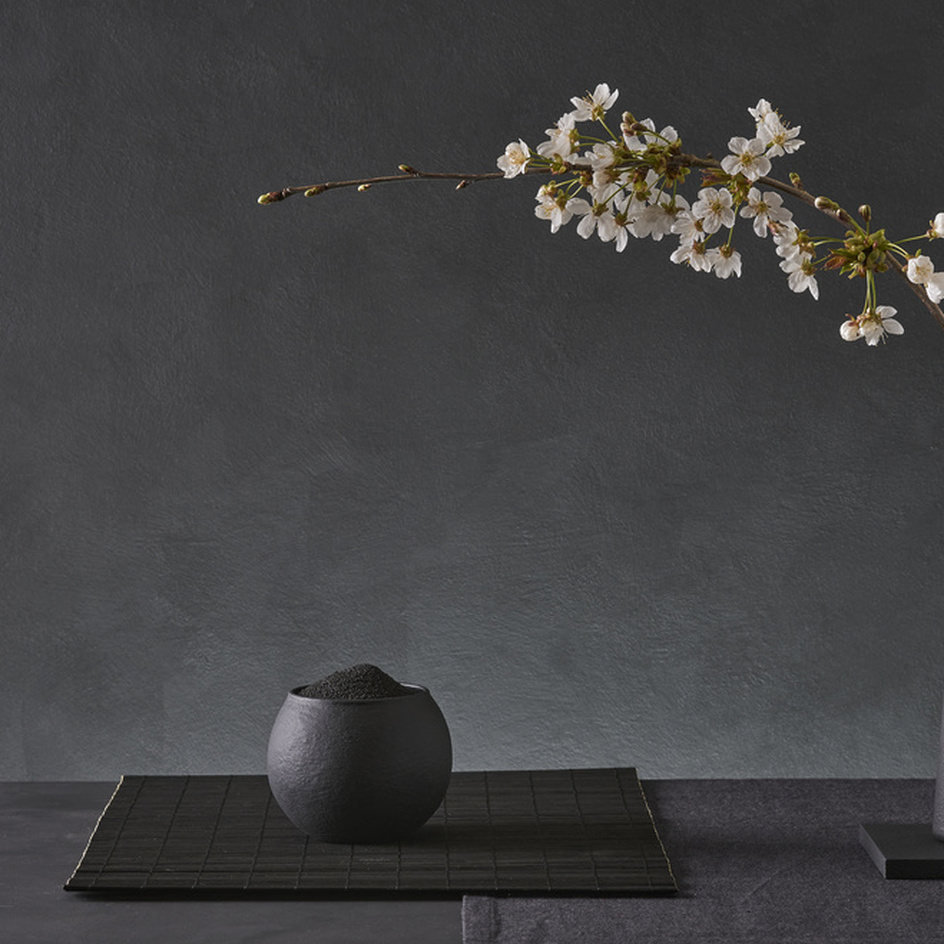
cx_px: 610
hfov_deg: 15.0
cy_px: 471
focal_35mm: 116
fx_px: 3579
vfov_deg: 15.0
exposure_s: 3.7
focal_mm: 60
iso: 160
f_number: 11
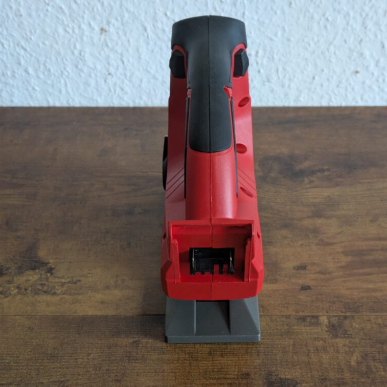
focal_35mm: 61
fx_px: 772
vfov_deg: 28.2
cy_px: 192
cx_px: 214
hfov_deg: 28.1
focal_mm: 5.43
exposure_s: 1/25
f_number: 1.89
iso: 240
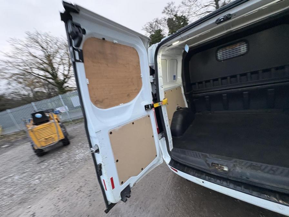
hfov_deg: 102.1
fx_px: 117
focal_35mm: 14
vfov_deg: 85.7
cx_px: 144
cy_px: 108
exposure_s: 1/60
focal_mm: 2.22
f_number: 2.2
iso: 250
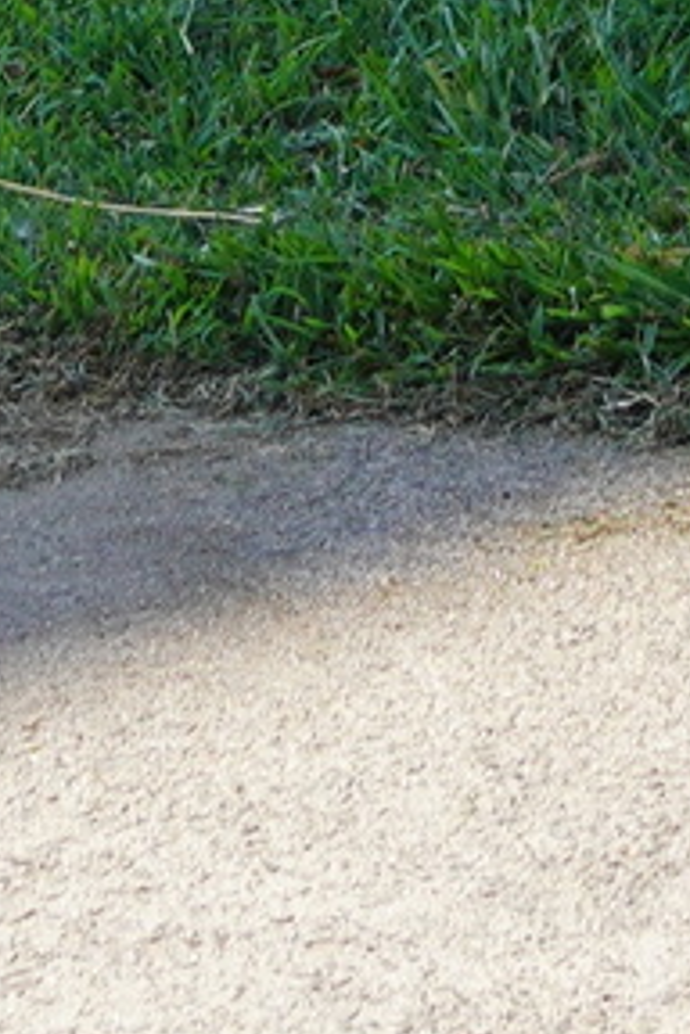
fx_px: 7819
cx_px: 575
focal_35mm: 272
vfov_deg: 6.4
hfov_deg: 5.0
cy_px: -2854
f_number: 5.6
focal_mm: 34
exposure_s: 1/160
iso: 100
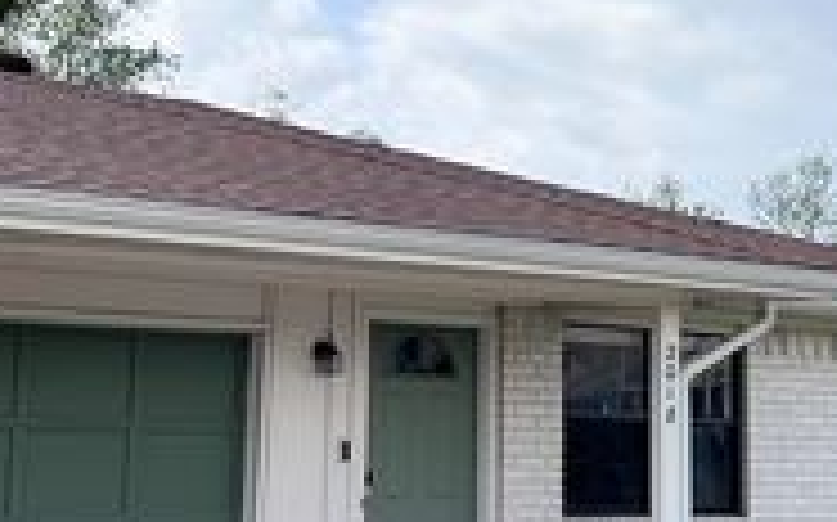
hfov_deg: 27.8
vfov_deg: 17.5
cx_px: 374
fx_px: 1687
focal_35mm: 74
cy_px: 155
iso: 50
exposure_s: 1/7463
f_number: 1.5
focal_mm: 5.7
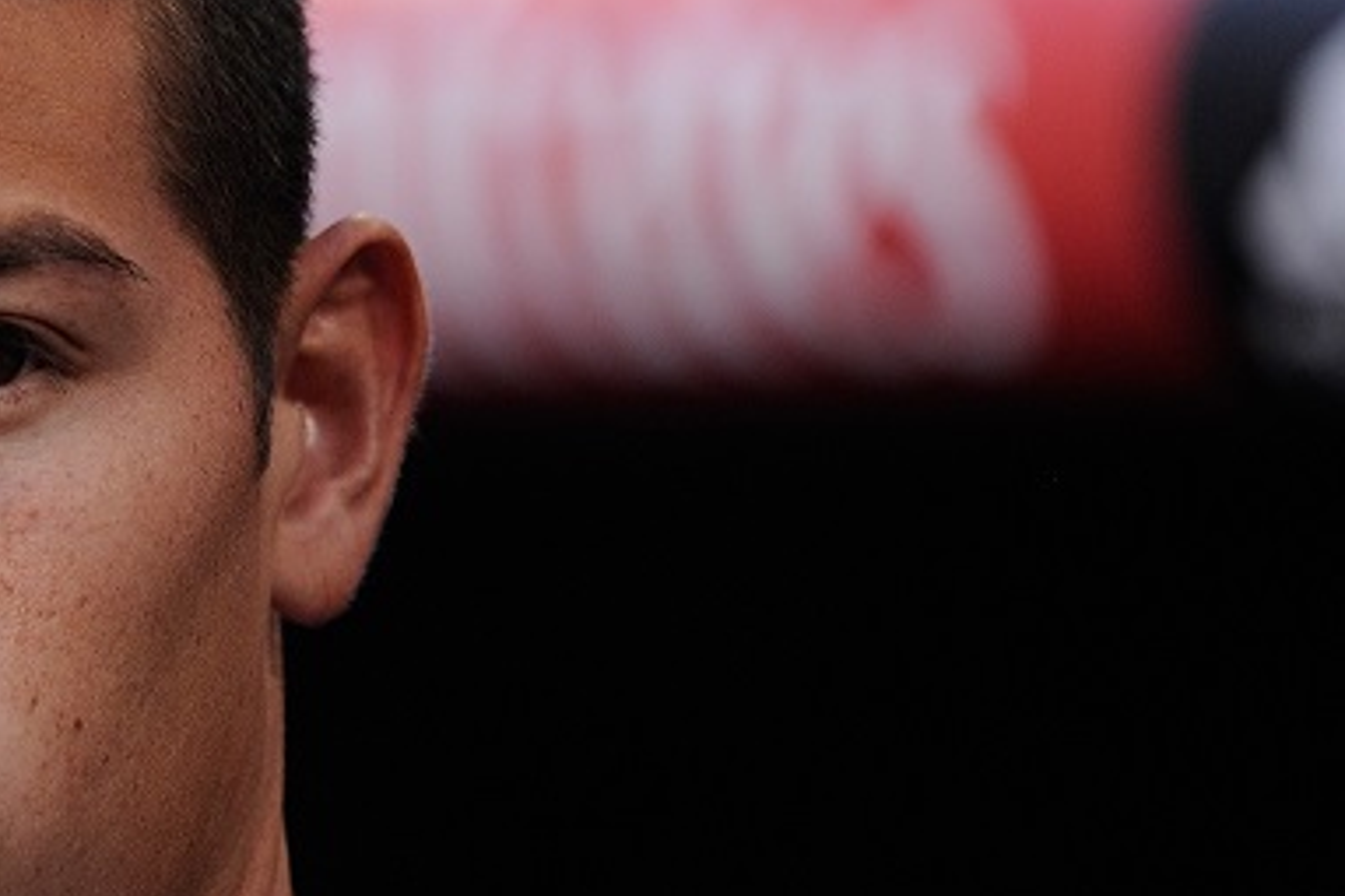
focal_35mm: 1045
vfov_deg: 1.3
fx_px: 39024
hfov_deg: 2.0
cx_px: -214
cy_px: 395
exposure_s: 1/800
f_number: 3.5
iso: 1250
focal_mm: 400
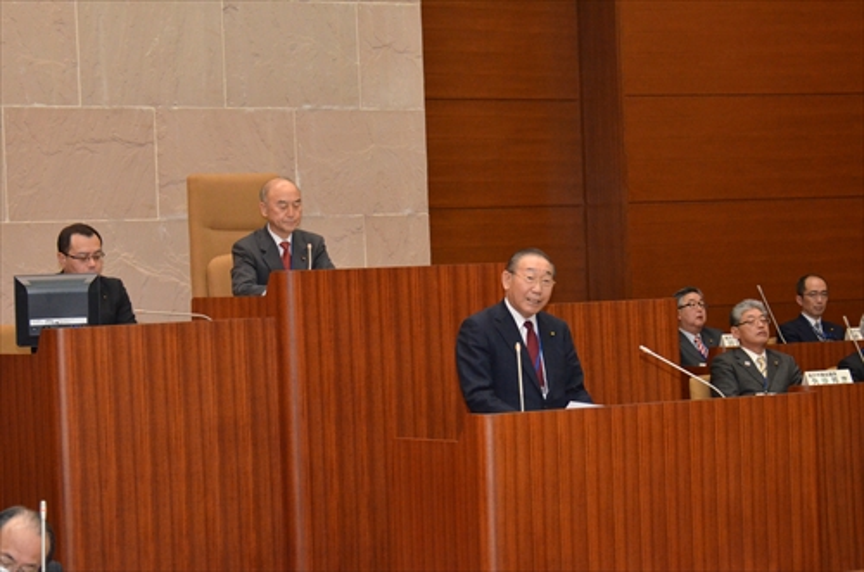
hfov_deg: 20.1
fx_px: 2443
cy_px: 286
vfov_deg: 13.4
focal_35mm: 102
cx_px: 432
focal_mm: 68
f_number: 5.6
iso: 3200
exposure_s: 1/250
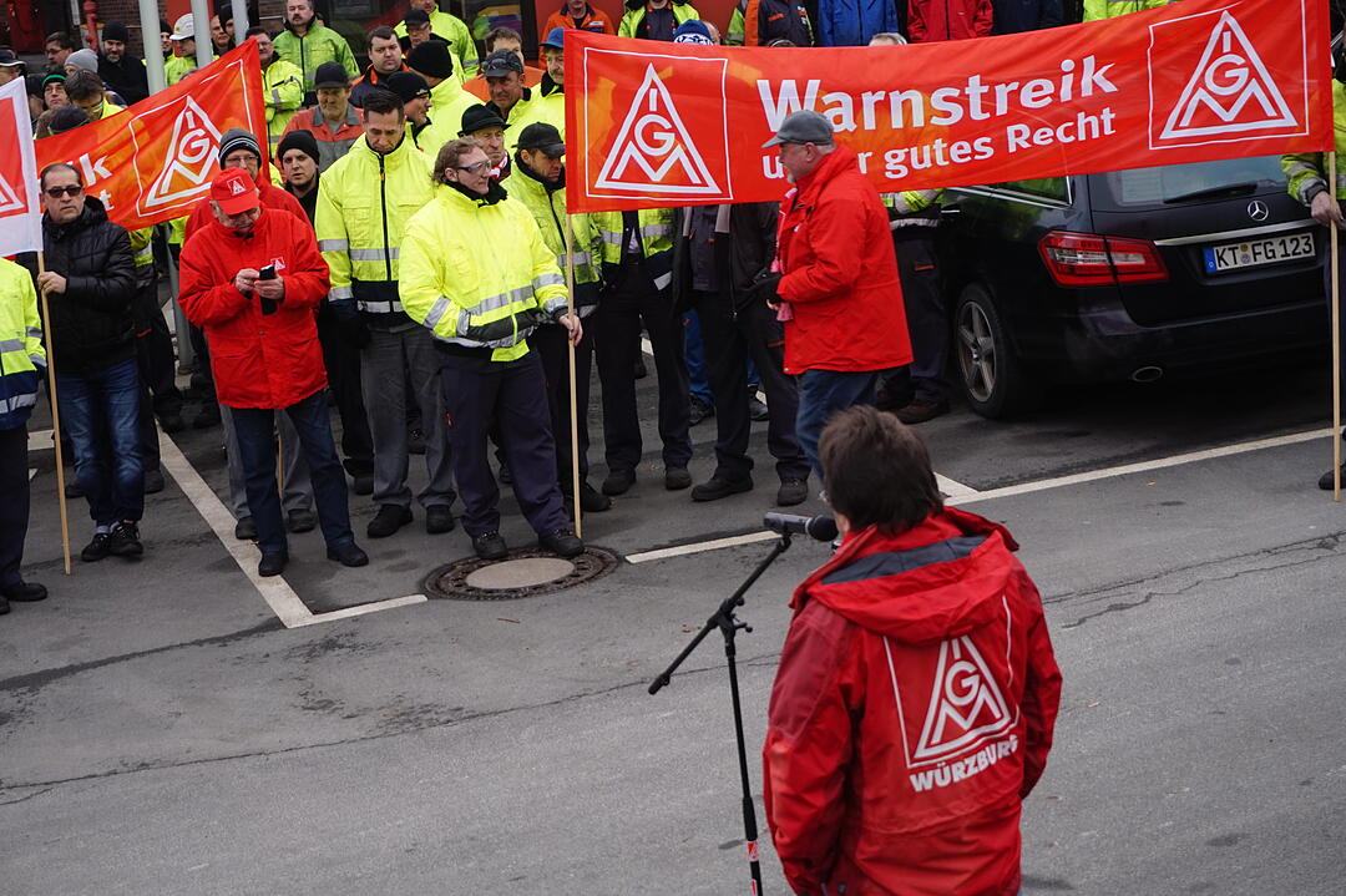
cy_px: 448
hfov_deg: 28.1
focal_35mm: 72
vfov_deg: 18.9
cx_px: 673
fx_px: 2691
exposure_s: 1/80
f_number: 5.6
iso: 125
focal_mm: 48
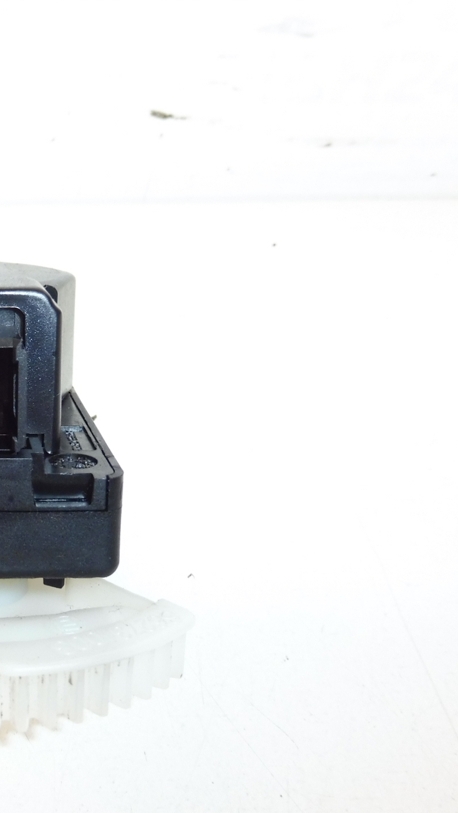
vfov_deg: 52.7
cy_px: 384
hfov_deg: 28.2
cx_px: -57
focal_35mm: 38
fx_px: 820
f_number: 3.5
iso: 200
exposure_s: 1/100
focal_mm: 4.3
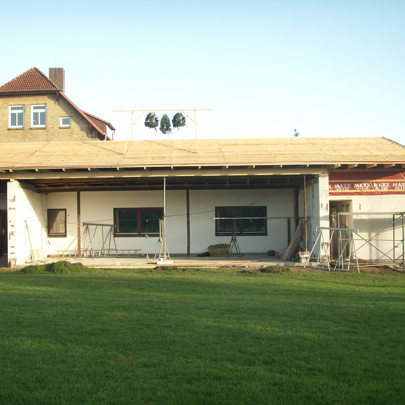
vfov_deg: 38.3
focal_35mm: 44
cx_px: 162
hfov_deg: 38.2
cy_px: 202
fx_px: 582
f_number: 3.5
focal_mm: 7.7
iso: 50
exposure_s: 1/200
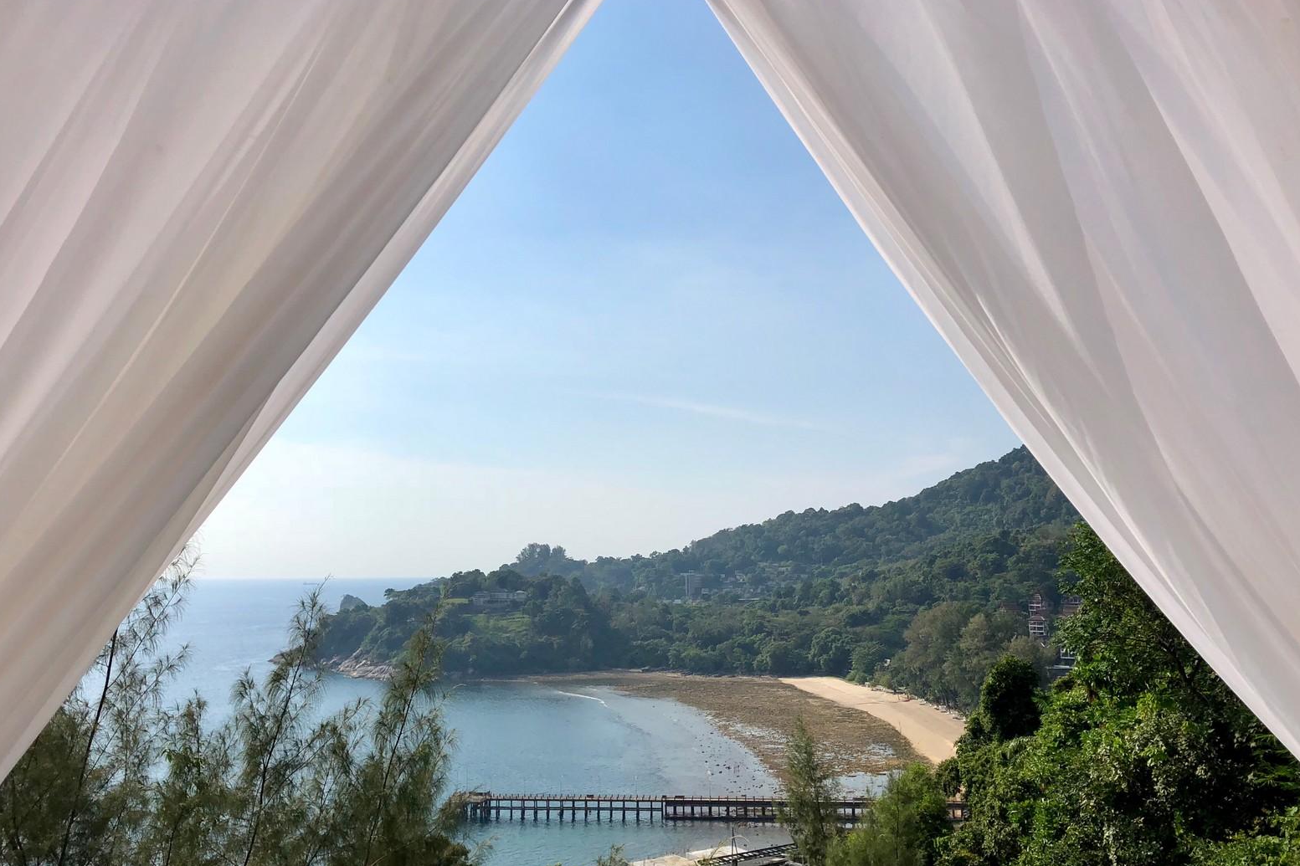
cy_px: 481
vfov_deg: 43.5
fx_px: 1083
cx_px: 665
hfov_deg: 61.9
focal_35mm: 30
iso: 25
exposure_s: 1/5348
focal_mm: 3.99
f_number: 1.8
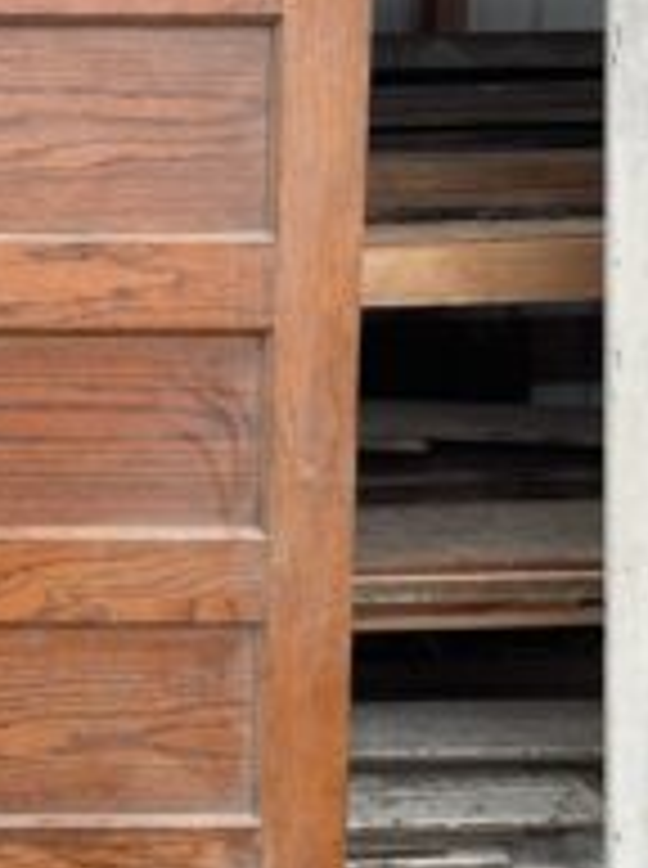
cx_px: 0
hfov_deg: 25.6
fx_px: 1352
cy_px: 423
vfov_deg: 35.6
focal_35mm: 54
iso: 80
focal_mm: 4.2
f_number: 1.6
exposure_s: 1/121
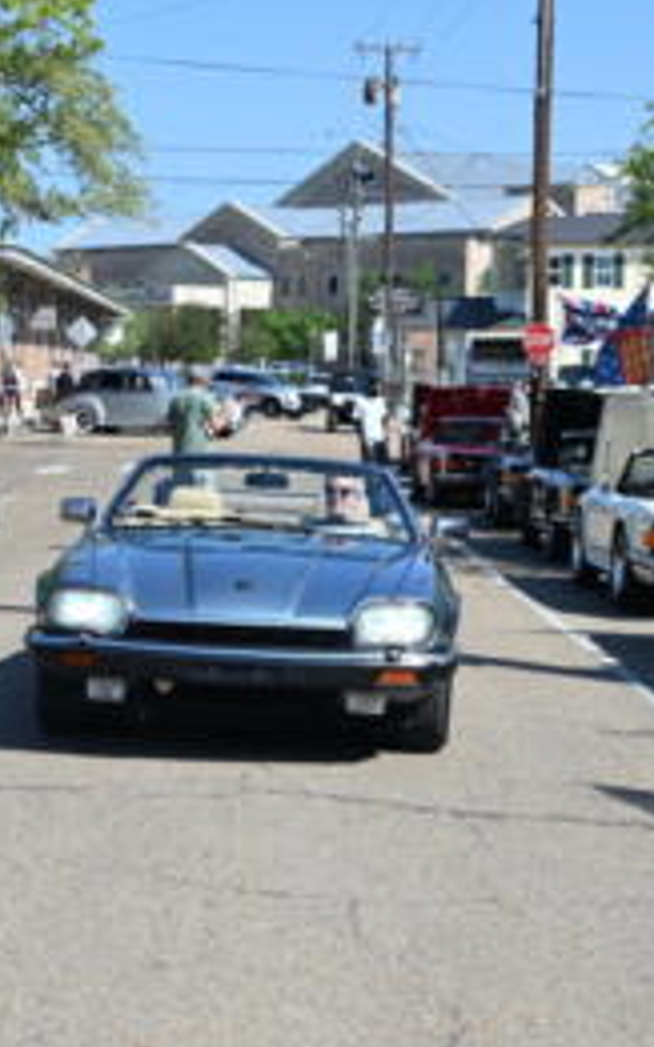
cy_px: 660
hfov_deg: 15.2
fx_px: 2454
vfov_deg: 24.0
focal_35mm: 86
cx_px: 281
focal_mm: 44
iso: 100
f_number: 6.3
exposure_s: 1/320
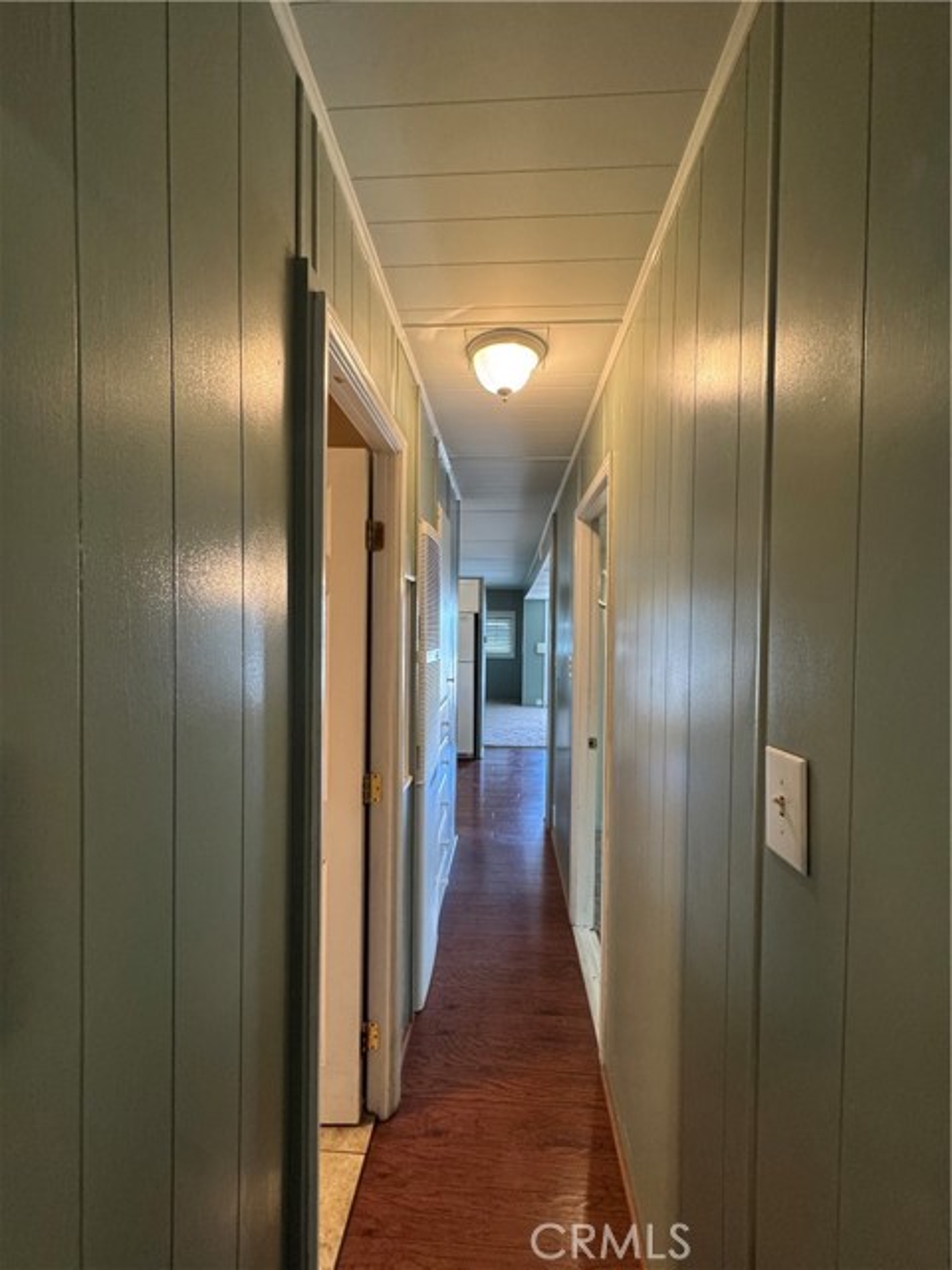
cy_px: 635
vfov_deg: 102.1
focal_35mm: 14
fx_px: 513
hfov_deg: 85.7
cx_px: 476
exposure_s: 1/60
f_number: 2.2
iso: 250
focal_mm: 2.22
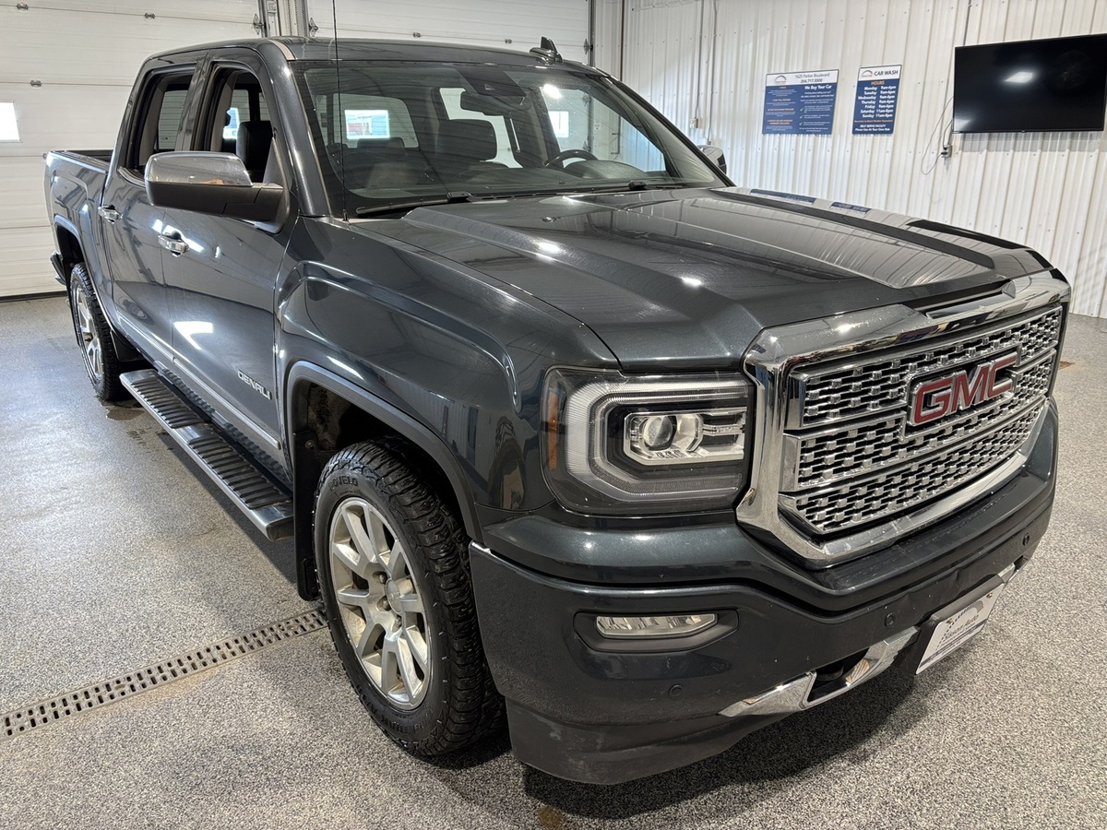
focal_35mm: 26
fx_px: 831
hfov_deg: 67.3
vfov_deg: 53.1
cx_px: 554
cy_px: 415
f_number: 1.6
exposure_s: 1/60
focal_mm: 5.96
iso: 100
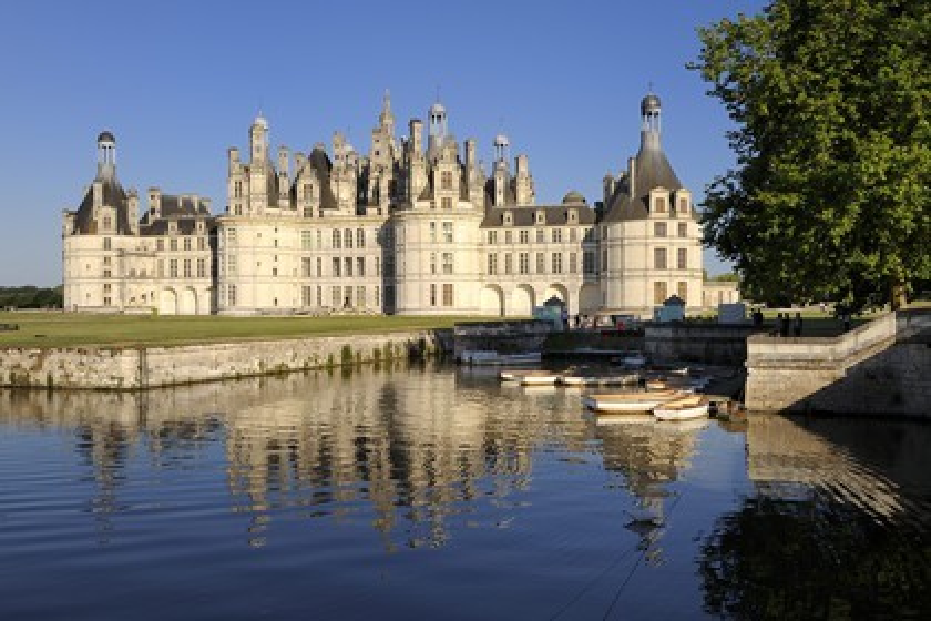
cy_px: 310
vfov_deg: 35.1
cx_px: 466
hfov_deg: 50.7
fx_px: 983
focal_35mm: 38
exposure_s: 1/160
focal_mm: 38
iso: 200
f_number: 16
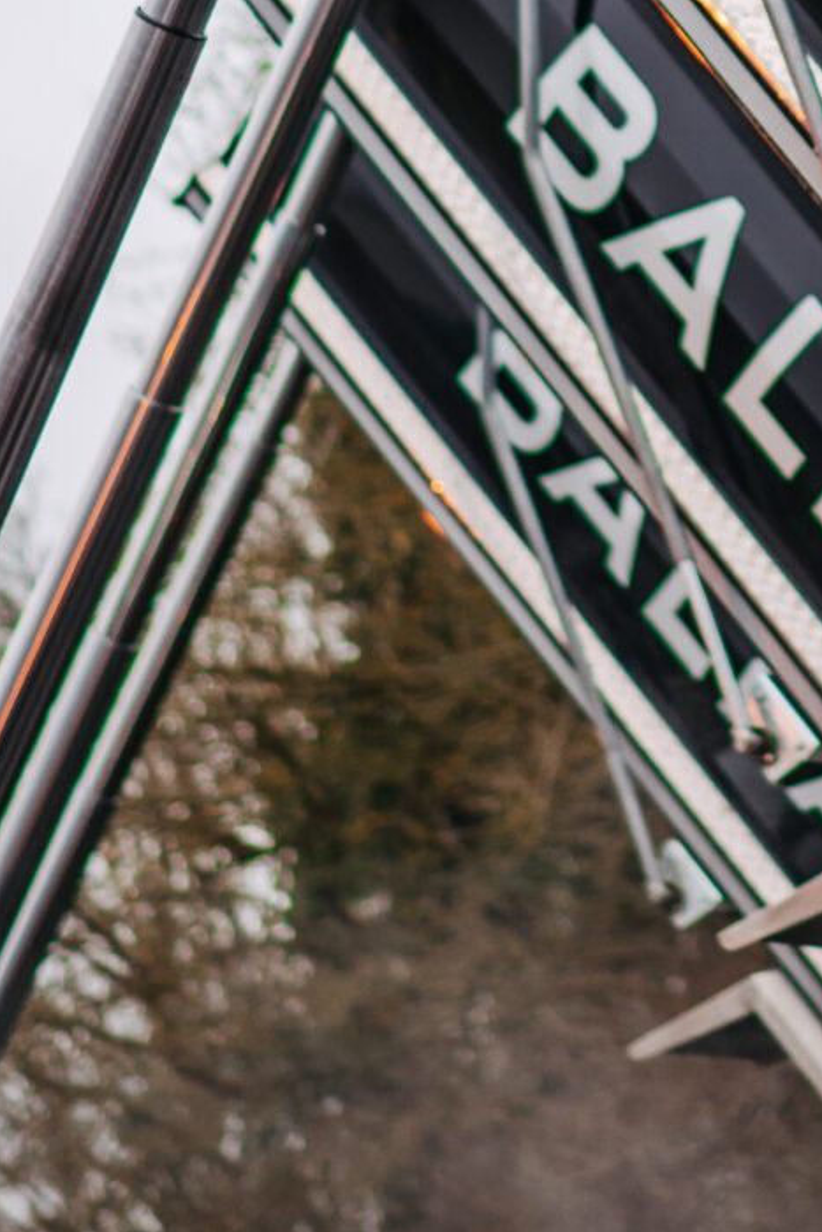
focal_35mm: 291
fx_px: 9961
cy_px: -427
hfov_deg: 4.7
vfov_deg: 7.0
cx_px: 1204
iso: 320
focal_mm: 85
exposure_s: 1/320
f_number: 1.8
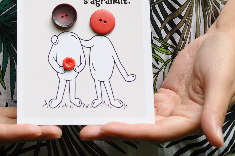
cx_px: 83
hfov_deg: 17.2
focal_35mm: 119
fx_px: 777
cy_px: 39
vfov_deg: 11.4
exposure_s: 1/90
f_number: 4
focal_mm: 35
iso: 320
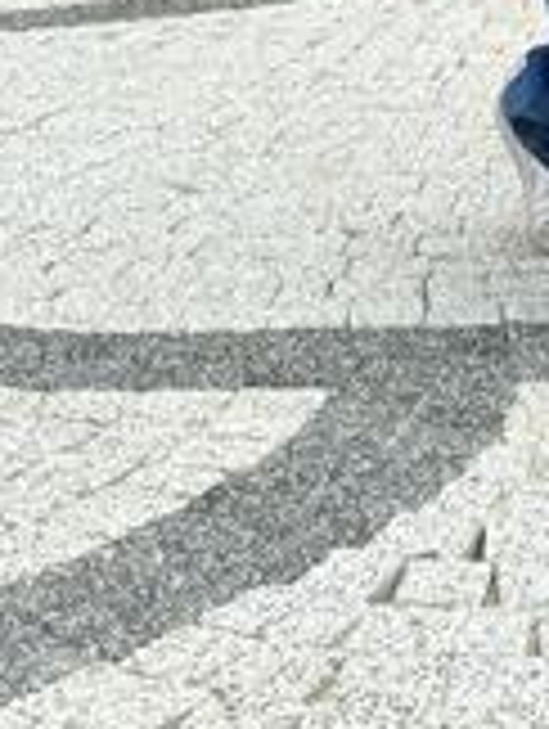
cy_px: -310
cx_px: 626
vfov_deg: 13.6
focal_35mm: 138
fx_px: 2911
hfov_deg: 10.6
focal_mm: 6.76
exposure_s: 1/2033
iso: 80
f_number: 1.78
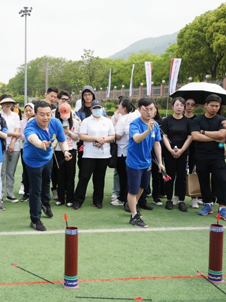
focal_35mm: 51
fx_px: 445
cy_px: 152
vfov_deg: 37.5
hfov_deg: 27.8
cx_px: 36
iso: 100
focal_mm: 35
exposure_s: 1/250
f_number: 5.6
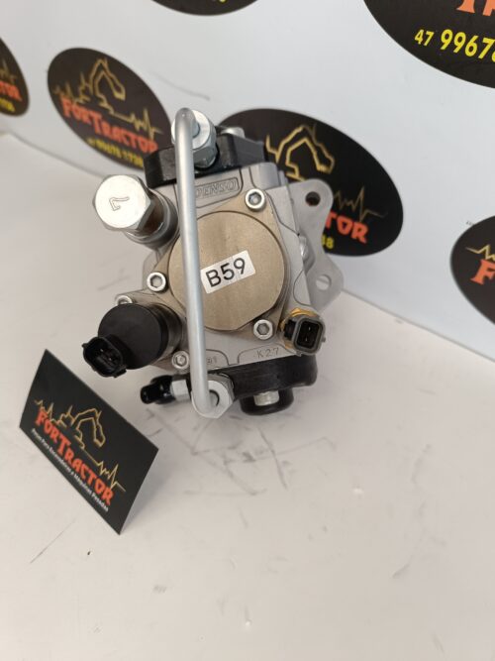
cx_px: 248
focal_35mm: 24
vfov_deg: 71.6
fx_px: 458
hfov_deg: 56.8
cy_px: 330
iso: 271
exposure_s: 1/120
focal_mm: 6.14
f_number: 1.65
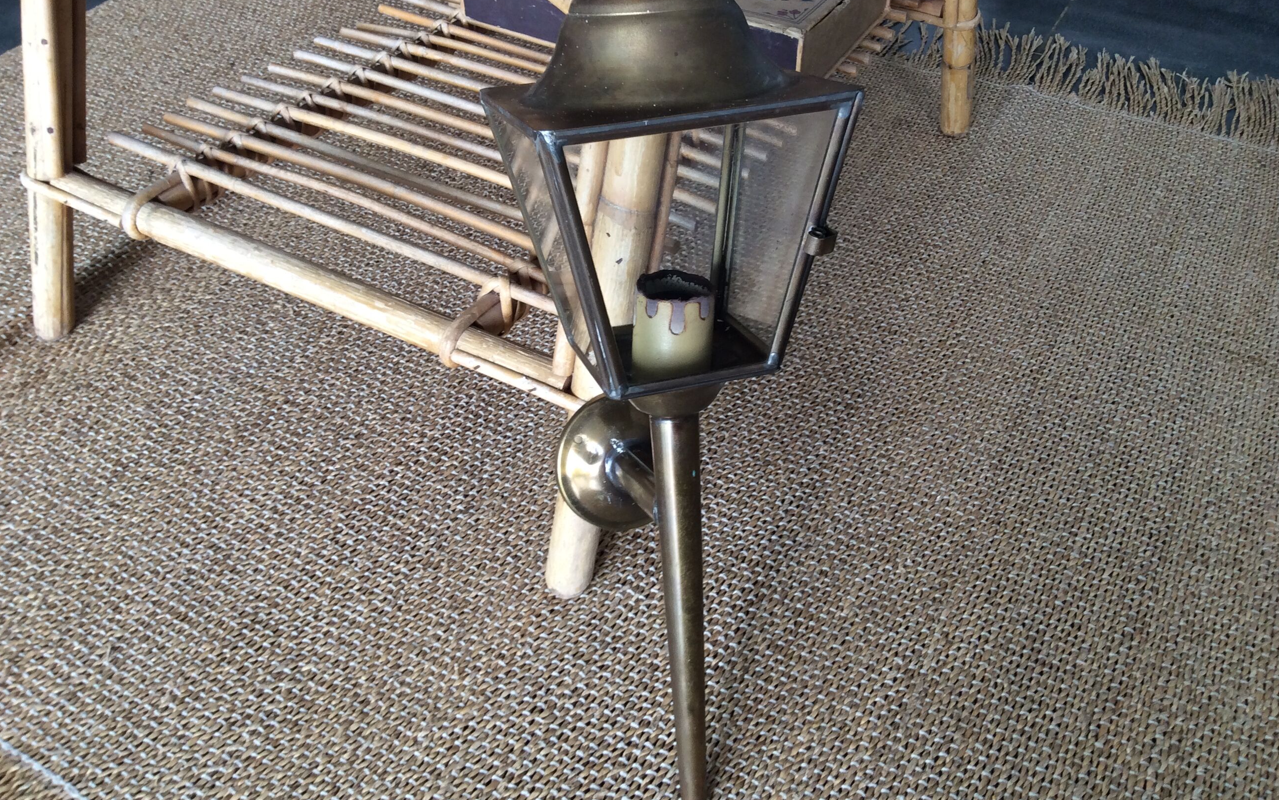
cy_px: 353
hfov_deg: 56.7
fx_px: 1185
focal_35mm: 34
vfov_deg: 37.2
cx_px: 640
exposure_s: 1/25
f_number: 2.4
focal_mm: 3.3
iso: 40
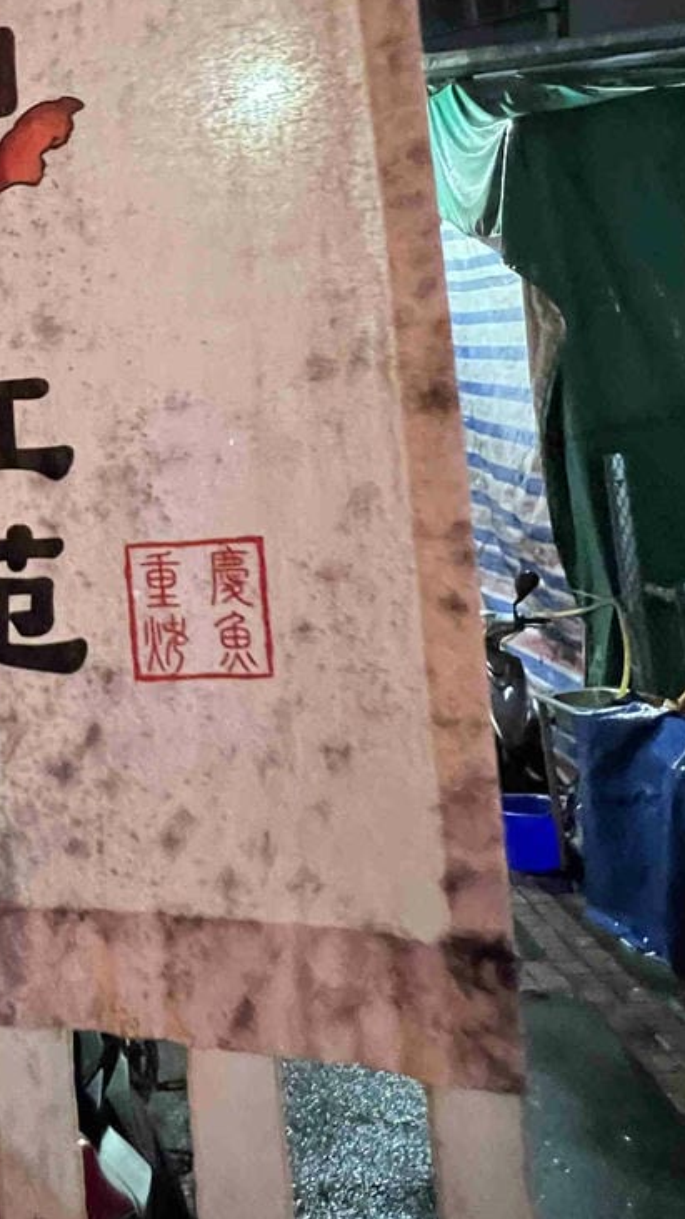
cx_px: -13
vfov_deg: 61.1
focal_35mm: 31
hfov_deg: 34.1
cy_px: 405
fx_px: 1001
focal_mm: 1.57
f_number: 1.8
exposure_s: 1/40
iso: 800
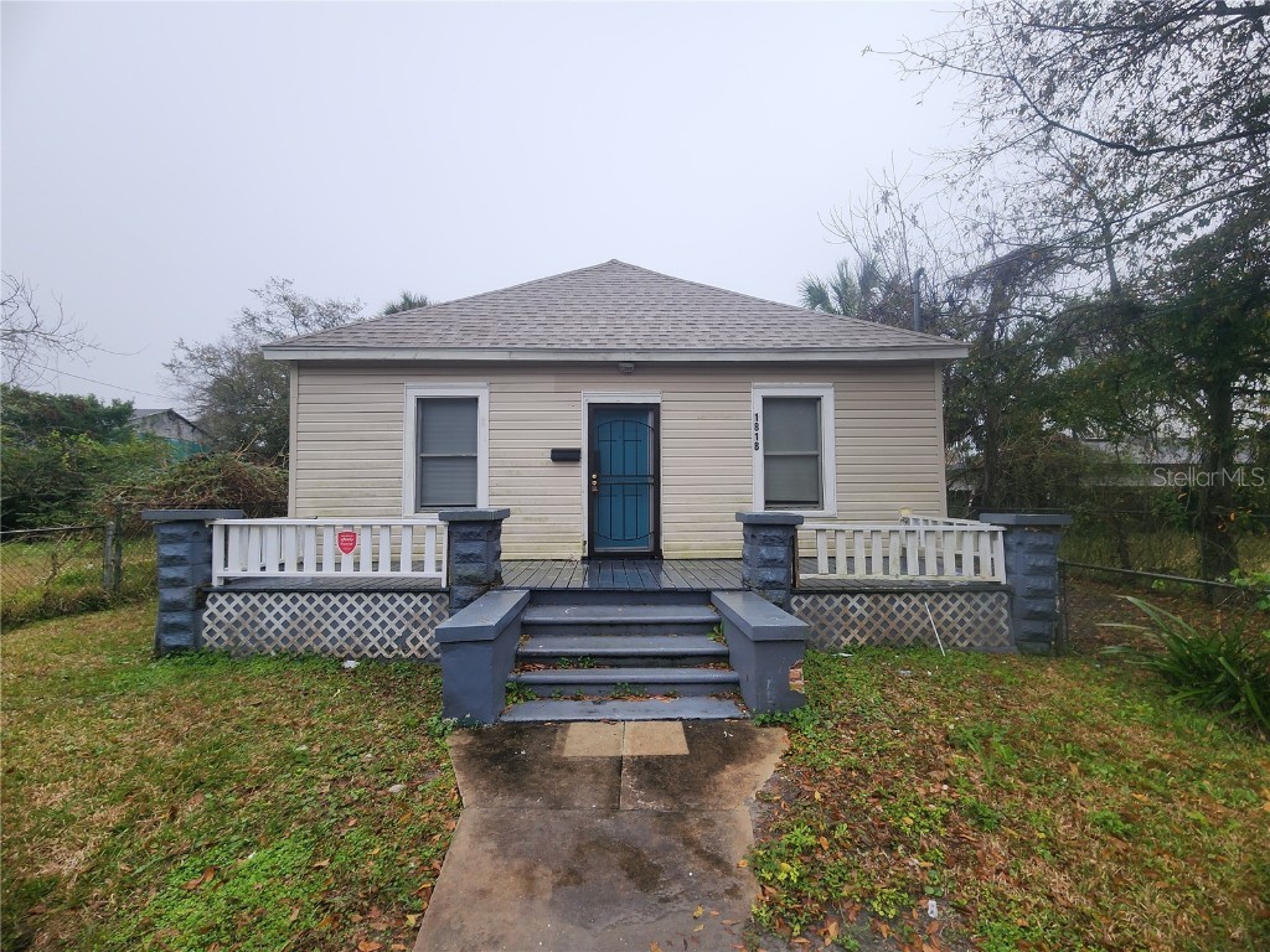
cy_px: 476
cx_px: 635
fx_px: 477
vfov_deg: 89.9
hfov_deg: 106.2
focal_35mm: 13
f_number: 2.2
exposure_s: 1/120
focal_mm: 2.2
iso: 50
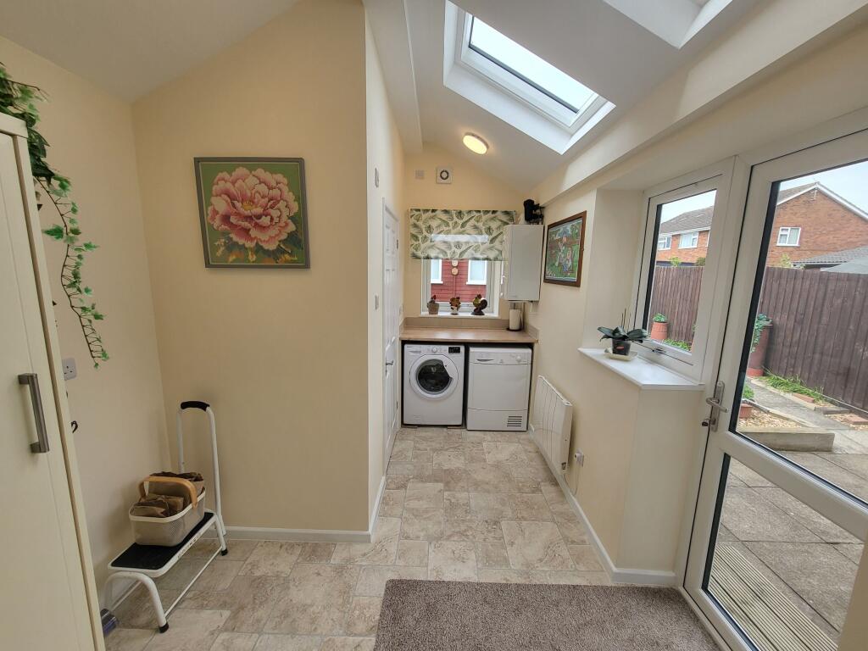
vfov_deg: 89.9
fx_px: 326
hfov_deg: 106.2
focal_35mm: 13
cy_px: 326
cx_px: 434
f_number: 2.2
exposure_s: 1/143
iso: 32
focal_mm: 1.74
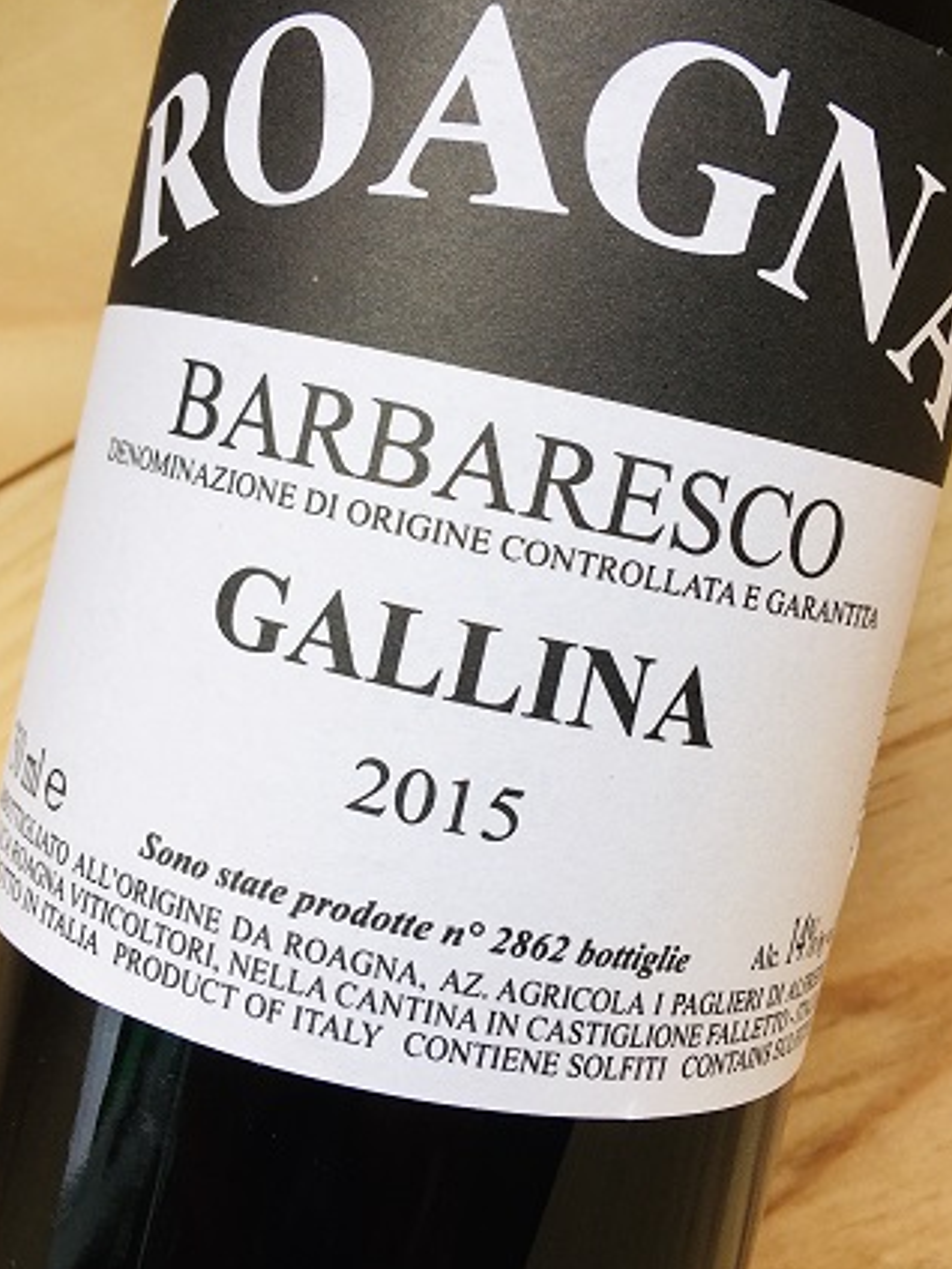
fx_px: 1503
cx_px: 461
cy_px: 572
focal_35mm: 41
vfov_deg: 45.7
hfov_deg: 35.1
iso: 25
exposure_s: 1/345
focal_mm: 4.15
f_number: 2.2
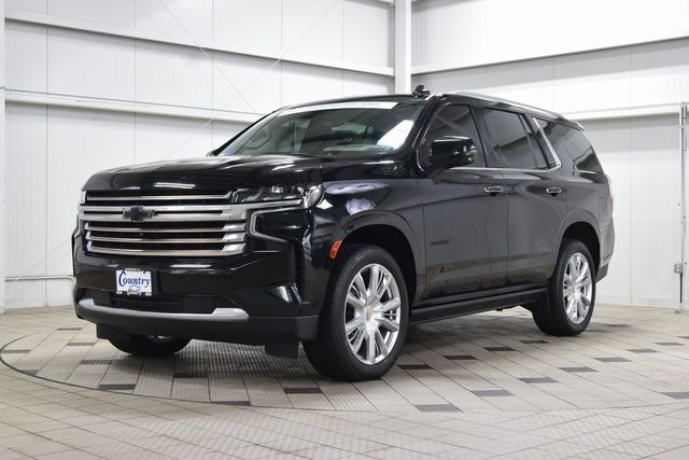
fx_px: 1005
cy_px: 230
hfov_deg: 37.8
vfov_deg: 25.8
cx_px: 344
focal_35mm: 52
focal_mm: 35
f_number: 6.3
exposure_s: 1/15
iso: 640
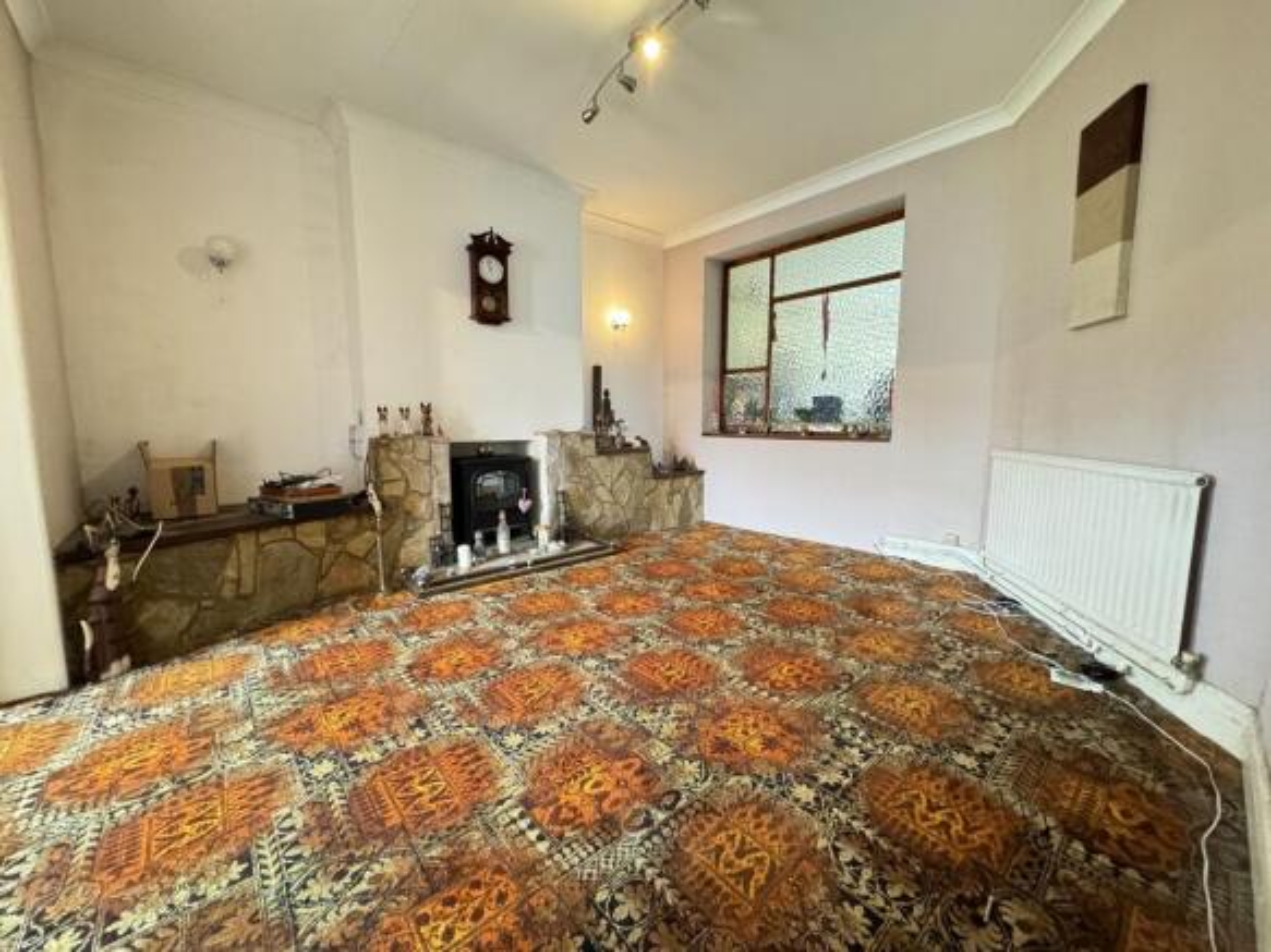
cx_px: 636
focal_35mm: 14
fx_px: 514
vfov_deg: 85.7
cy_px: 476
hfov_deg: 102.1
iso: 1000
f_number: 2.2
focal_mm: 2.22
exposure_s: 1/50
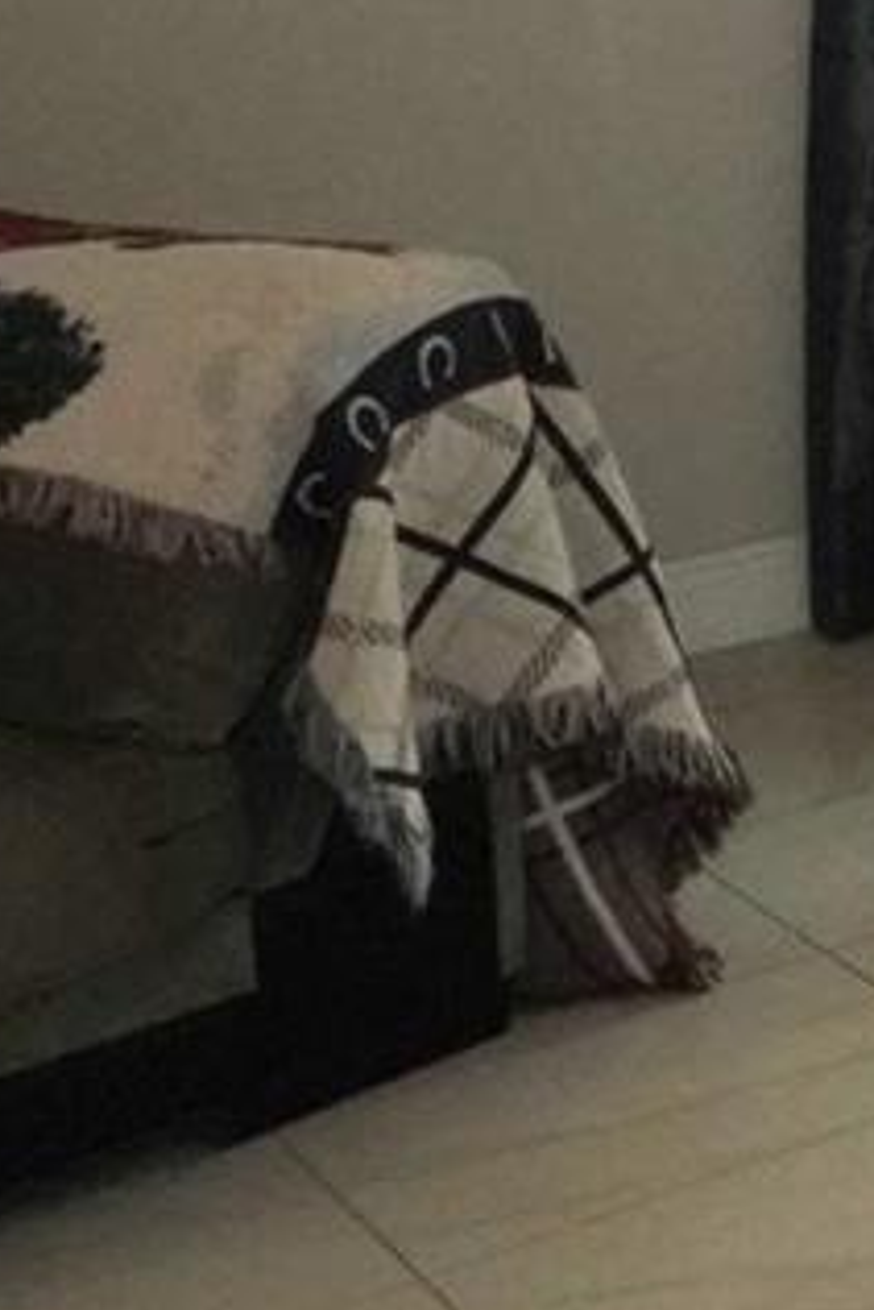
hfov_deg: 8.9
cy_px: -357
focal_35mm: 86
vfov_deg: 21.5
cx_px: 3247
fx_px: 3128
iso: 12800
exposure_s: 1/60
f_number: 22
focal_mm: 17
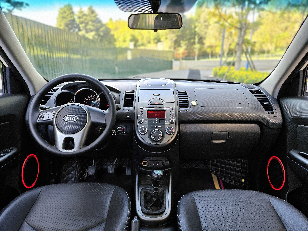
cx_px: 154
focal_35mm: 23
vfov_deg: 58.9
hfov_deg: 73.9
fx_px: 205
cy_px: 116
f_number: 1.8
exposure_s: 1/101
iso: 100
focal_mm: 5.4
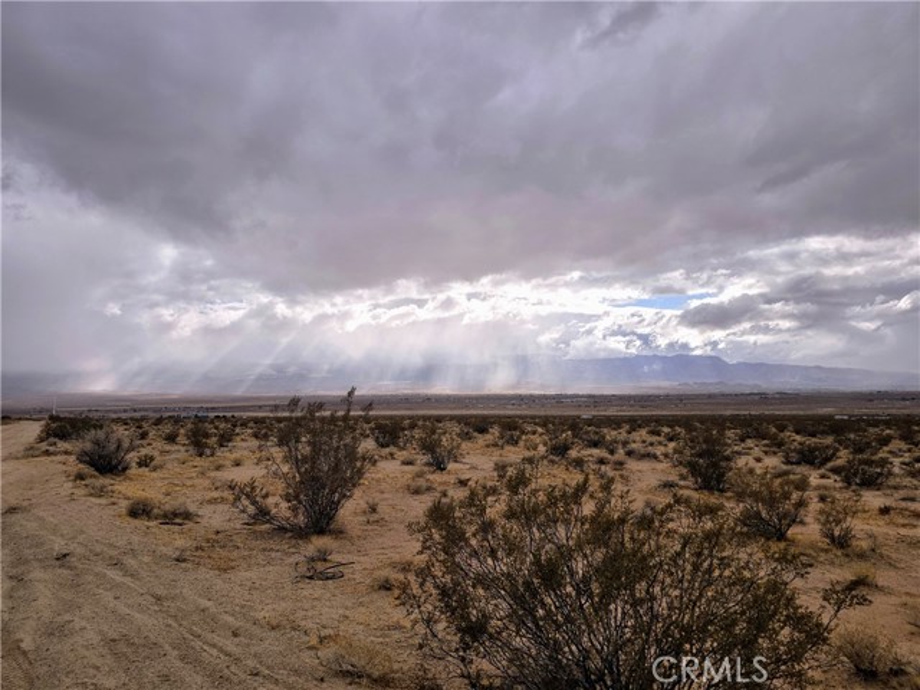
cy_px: 345
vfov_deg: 58.9
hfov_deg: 73.9
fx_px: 611
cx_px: 460
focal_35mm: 23
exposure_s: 1/711
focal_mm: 6.3
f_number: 1.7
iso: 12
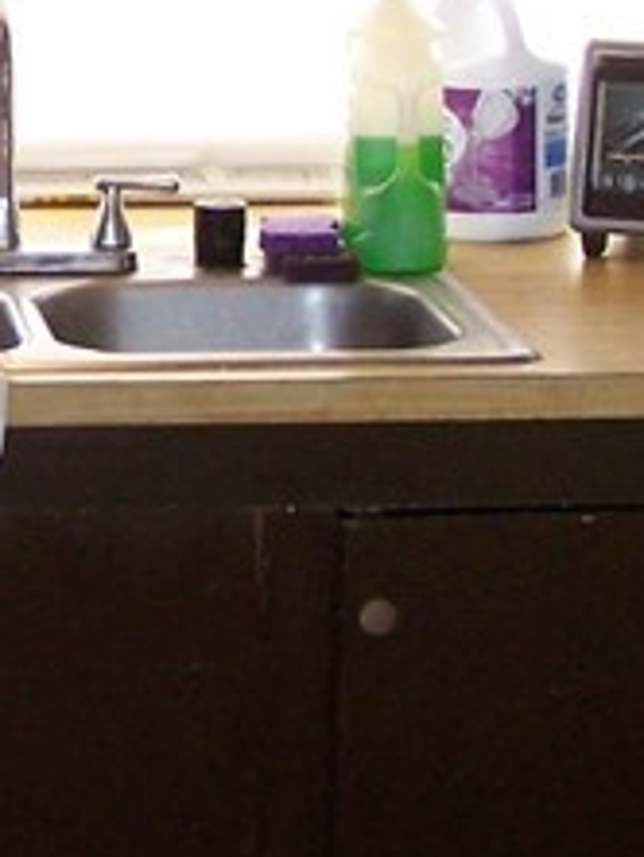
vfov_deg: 11.2
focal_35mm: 176
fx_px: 4362
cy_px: 136
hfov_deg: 8.3
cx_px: -165
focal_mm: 6.3
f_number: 2.8
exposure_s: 1/60
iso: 160
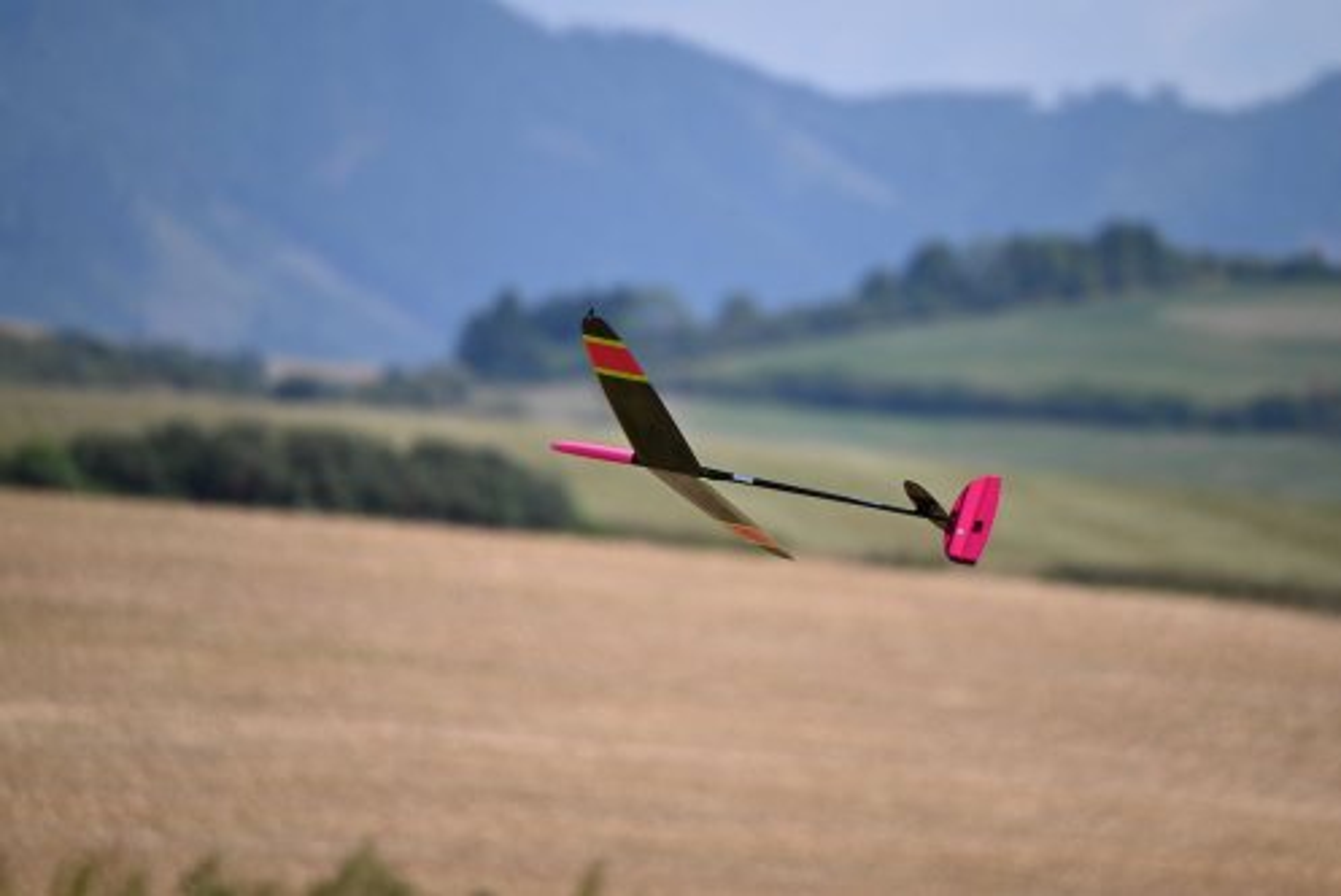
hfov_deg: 5.2
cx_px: 670
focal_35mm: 400
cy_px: 448
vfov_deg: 3.4
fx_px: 14908
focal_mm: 400
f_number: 6.3
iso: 640
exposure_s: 1/2500
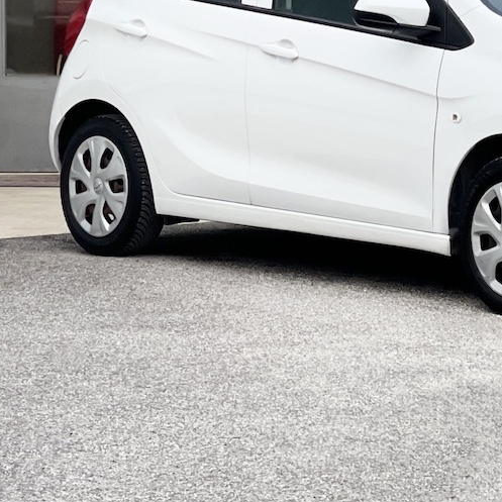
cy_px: 83
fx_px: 2330
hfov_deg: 12.2
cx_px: 492
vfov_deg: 12.2
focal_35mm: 142
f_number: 2.2
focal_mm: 7.5
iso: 100
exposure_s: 1/121
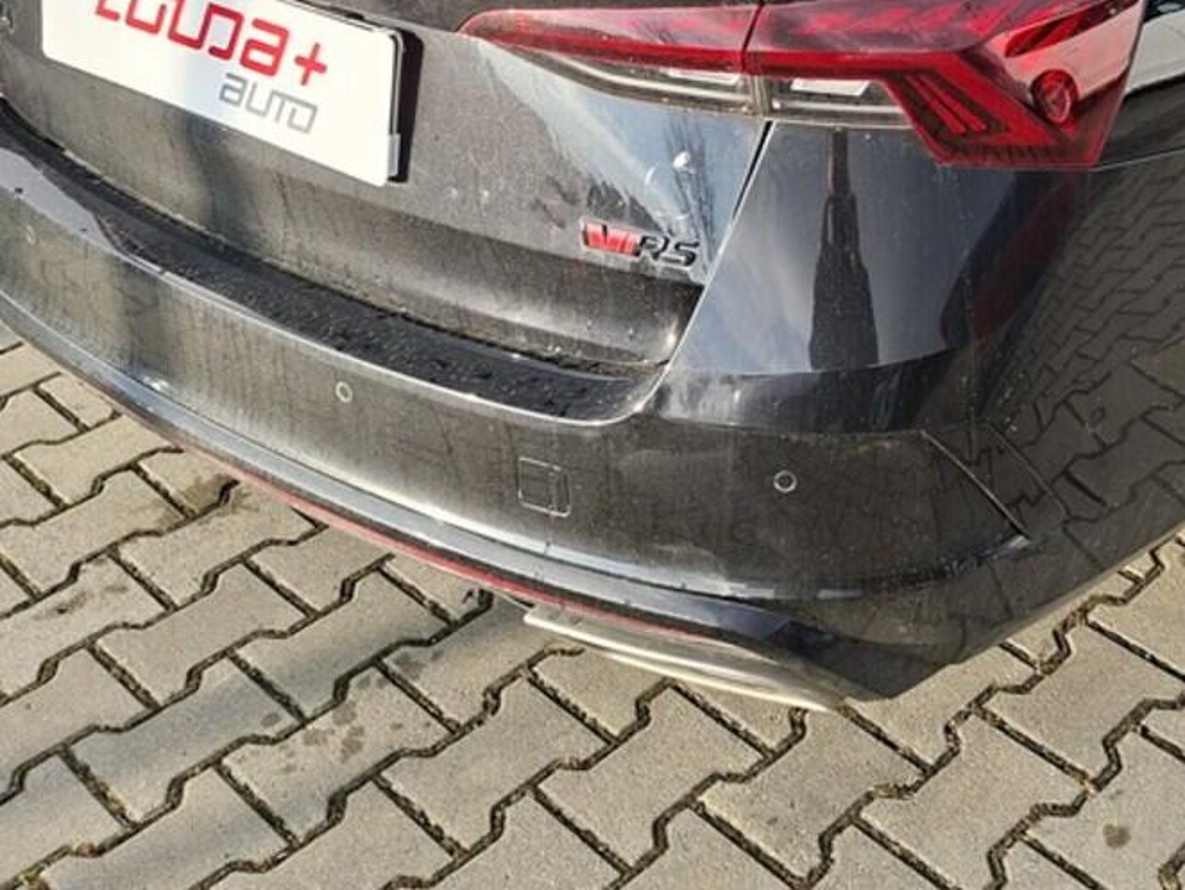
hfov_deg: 37.3
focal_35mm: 50
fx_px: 1712
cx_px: 874
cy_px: -5
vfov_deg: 27.4
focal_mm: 5.54
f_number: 1.8
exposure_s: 1/644
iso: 50
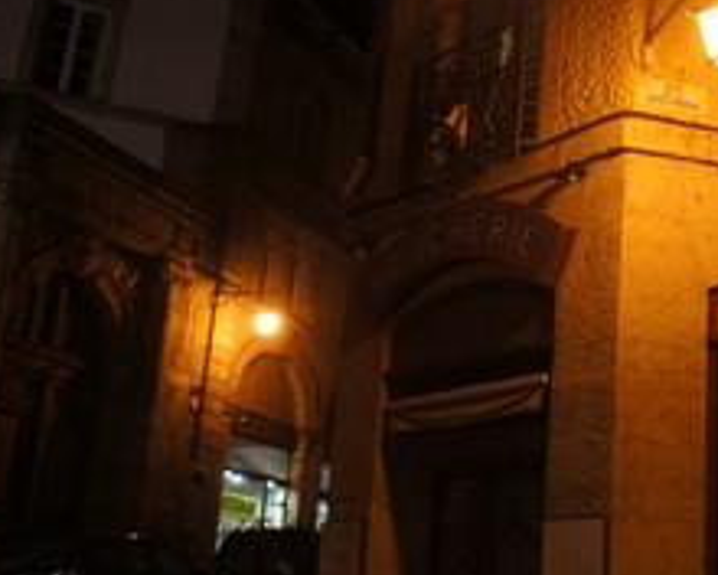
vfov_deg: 28.6
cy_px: 237
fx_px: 1126
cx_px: 705
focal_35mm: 53
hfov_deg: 32.7
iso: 1000
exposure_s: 1/30
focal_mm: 18
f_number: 3.5
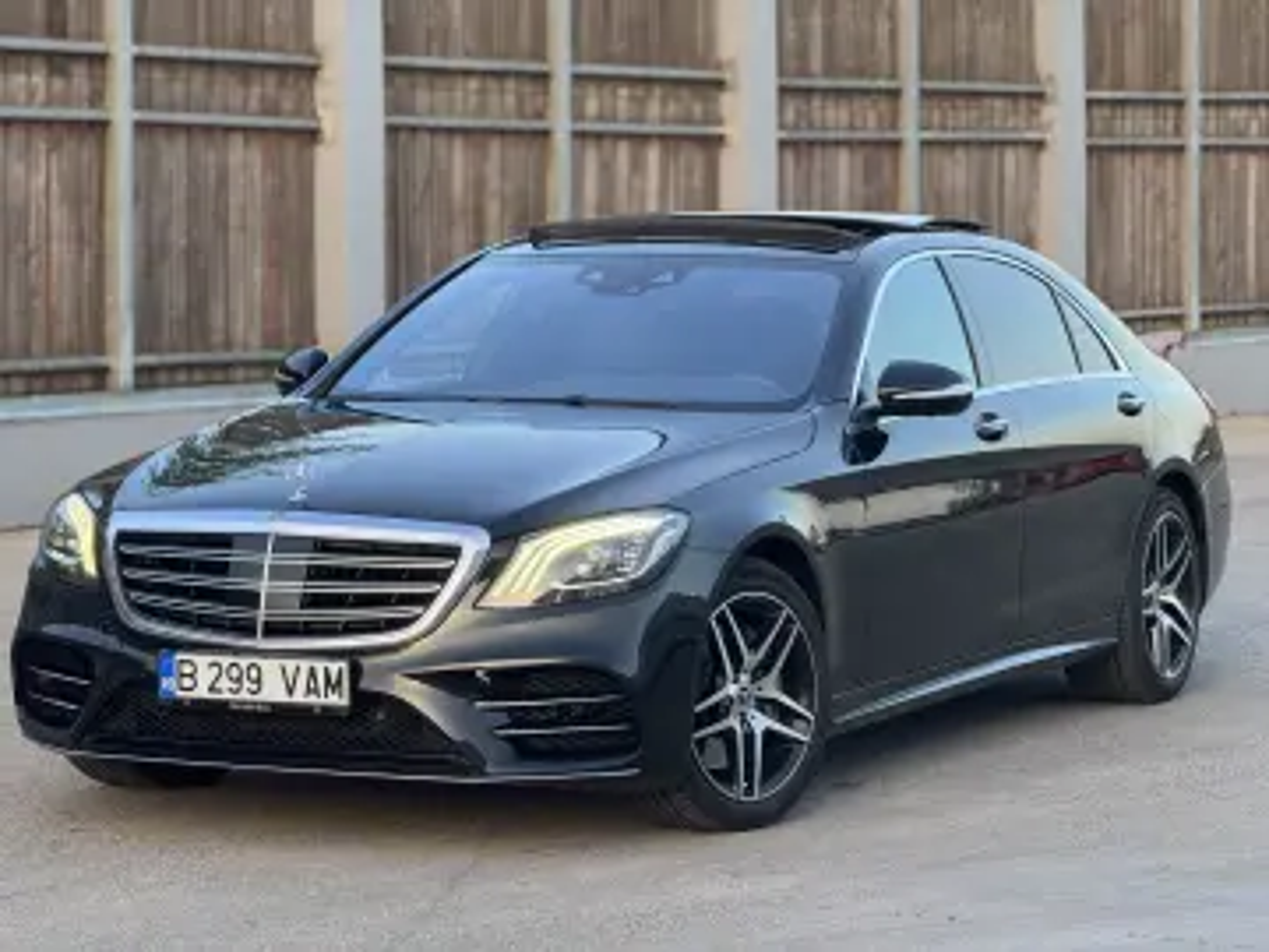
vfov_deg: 12.3
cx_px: 634
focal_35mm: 120
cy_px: 476
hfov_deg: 16.4
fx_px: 4399
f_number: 2.8
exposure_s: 1/99
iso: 100
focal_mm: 15.66
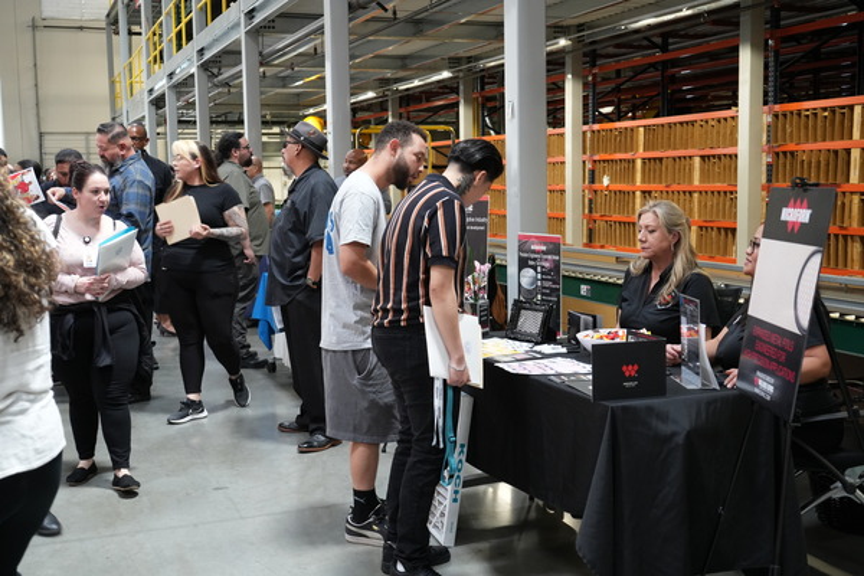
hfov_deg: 46.4
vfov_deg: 31.9
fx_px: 1008
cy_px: 288
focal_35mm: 42
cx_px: 432
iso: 3200
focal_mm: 42
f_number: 5.6
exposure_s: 1/50
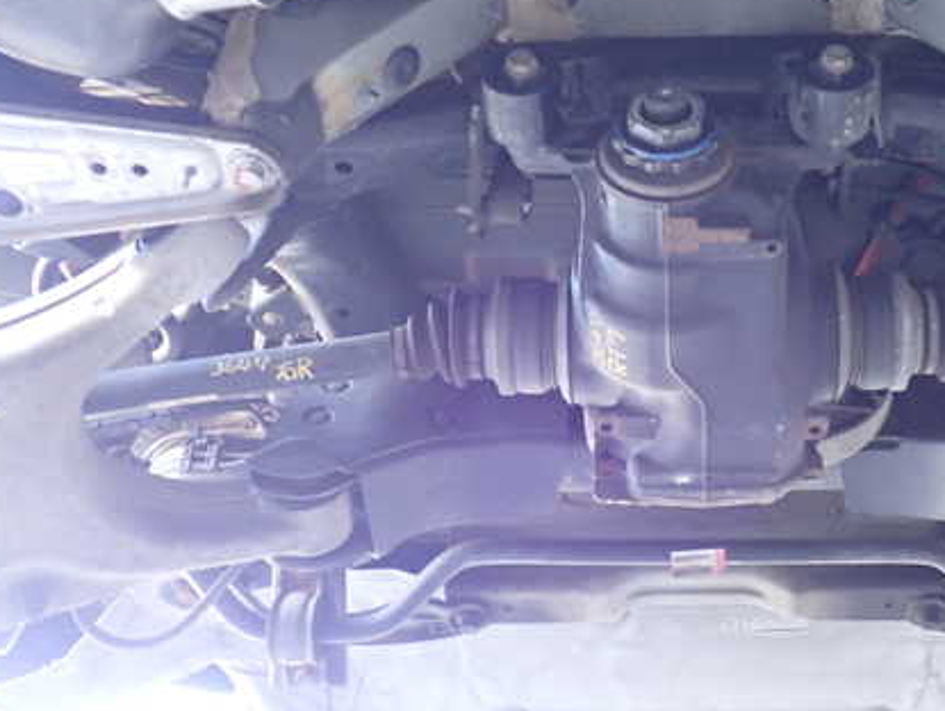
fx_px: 1421
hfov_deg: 36.3
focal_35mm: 52
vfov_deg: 28.1
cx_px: 654
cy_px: 314
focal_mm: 6.37
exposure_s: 1/40
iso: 800
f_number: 2.5
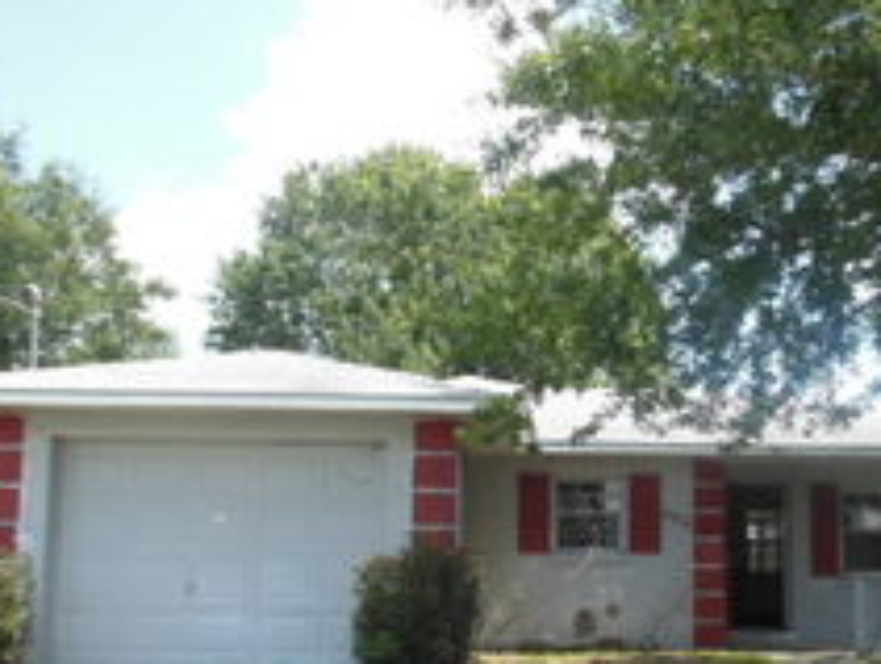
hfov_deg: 45.0
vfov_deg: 34.8
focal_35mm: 41
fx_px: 1045
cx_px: 593
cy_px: 464
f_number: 3.2
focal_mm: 4.5
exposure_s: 1/640
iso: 125
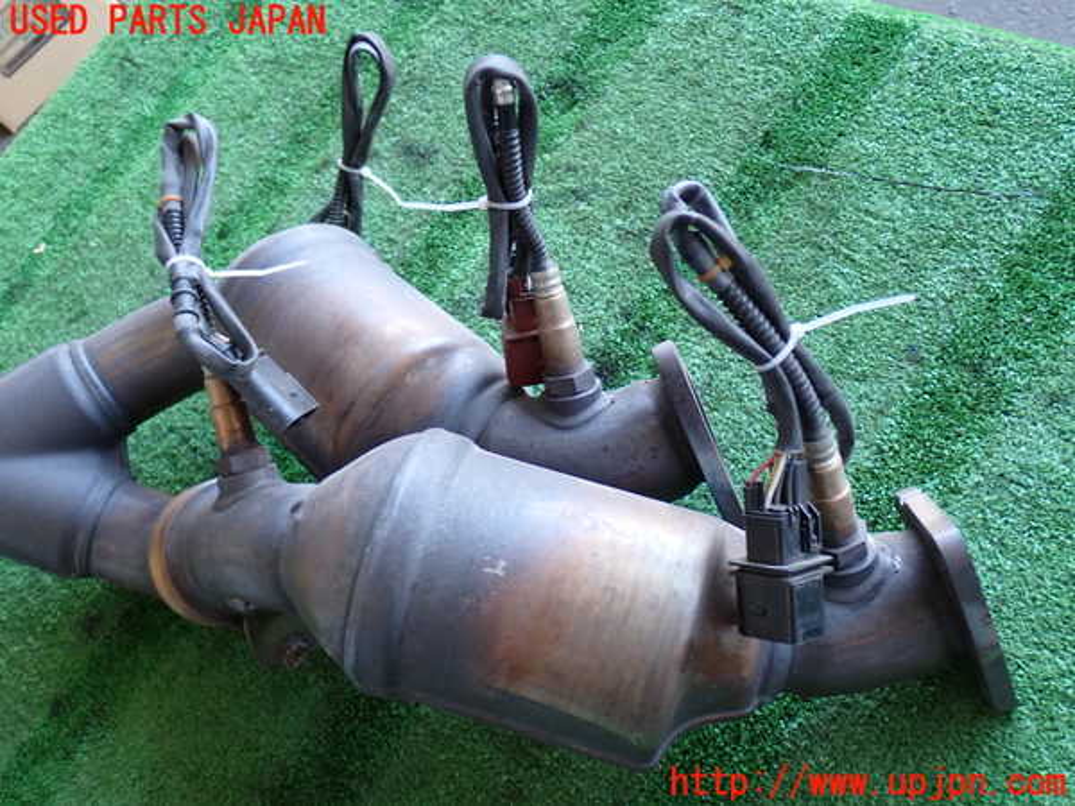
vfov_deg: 35.1
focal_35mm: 41
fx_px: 1273
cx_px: 538
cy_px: 403
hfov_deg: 45.8
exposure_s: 1/40
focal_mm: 7.31
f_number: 2.8
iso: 200
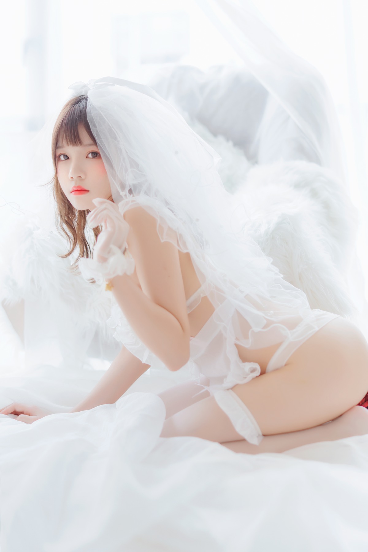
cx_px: 184
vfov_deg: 39.6
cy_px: 276
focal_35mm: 50
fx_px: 766
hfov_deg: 27.0
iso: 200
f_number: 2
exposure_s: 1/200
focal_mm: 50
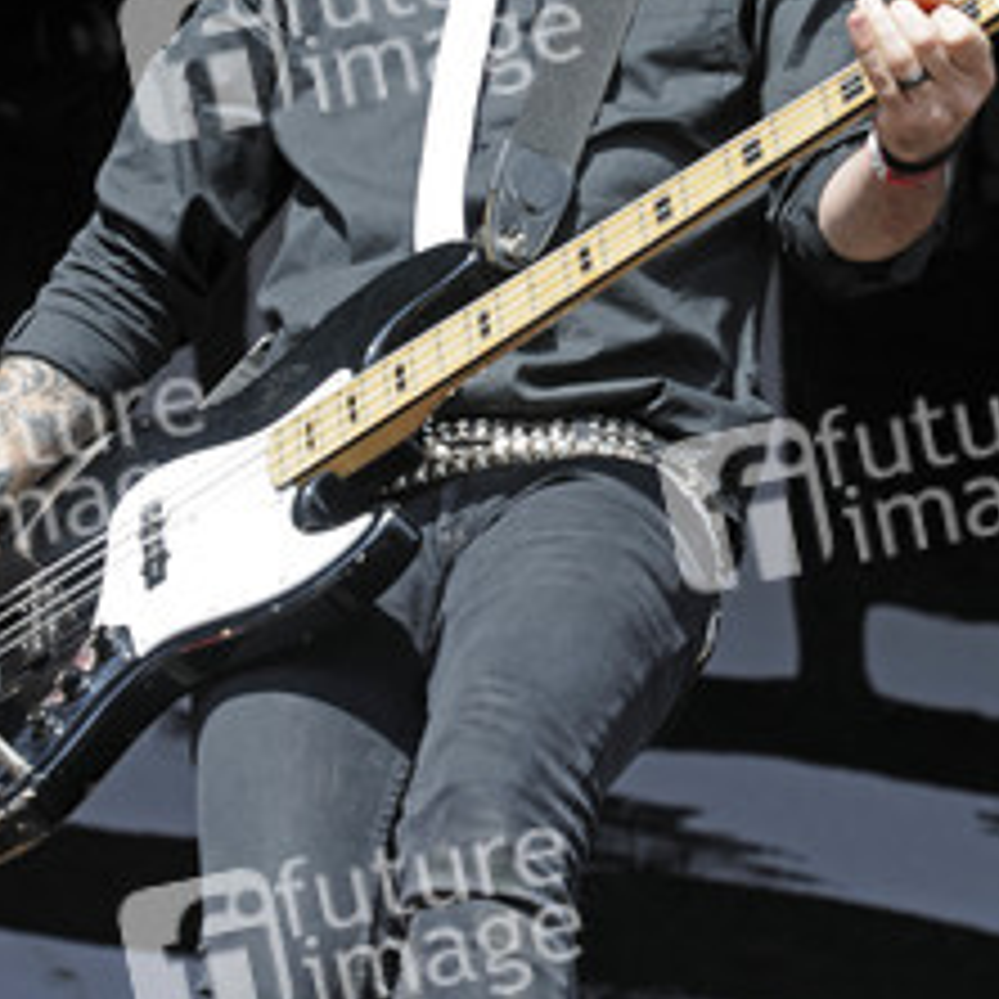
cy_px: 261
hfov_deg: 9.5
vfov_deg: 9.5
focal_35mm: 184
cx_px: 482
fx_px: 6008
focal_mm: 80
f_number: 6.3
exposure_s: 1/400
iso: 200
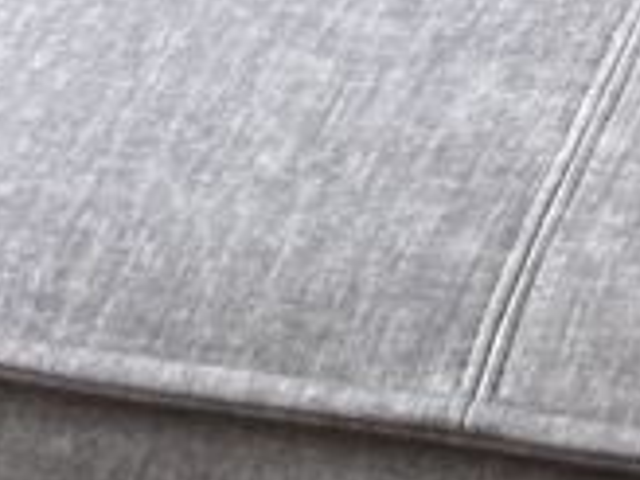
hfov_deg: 10.1
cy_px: -726
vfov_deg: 8.4
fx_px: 2940
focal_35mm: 159
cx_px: 1737
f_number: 1.6
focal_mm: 4.2
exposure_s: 1/121
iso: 50
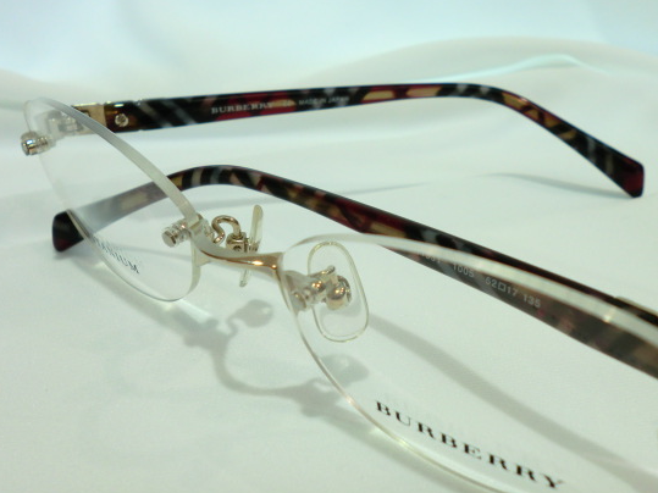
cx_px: 345
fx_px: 722
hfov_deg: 49.0
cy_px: 266
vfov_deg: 37.7
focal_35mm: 38
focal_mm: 5.8
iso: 100
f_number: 3.5
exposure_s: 1/60
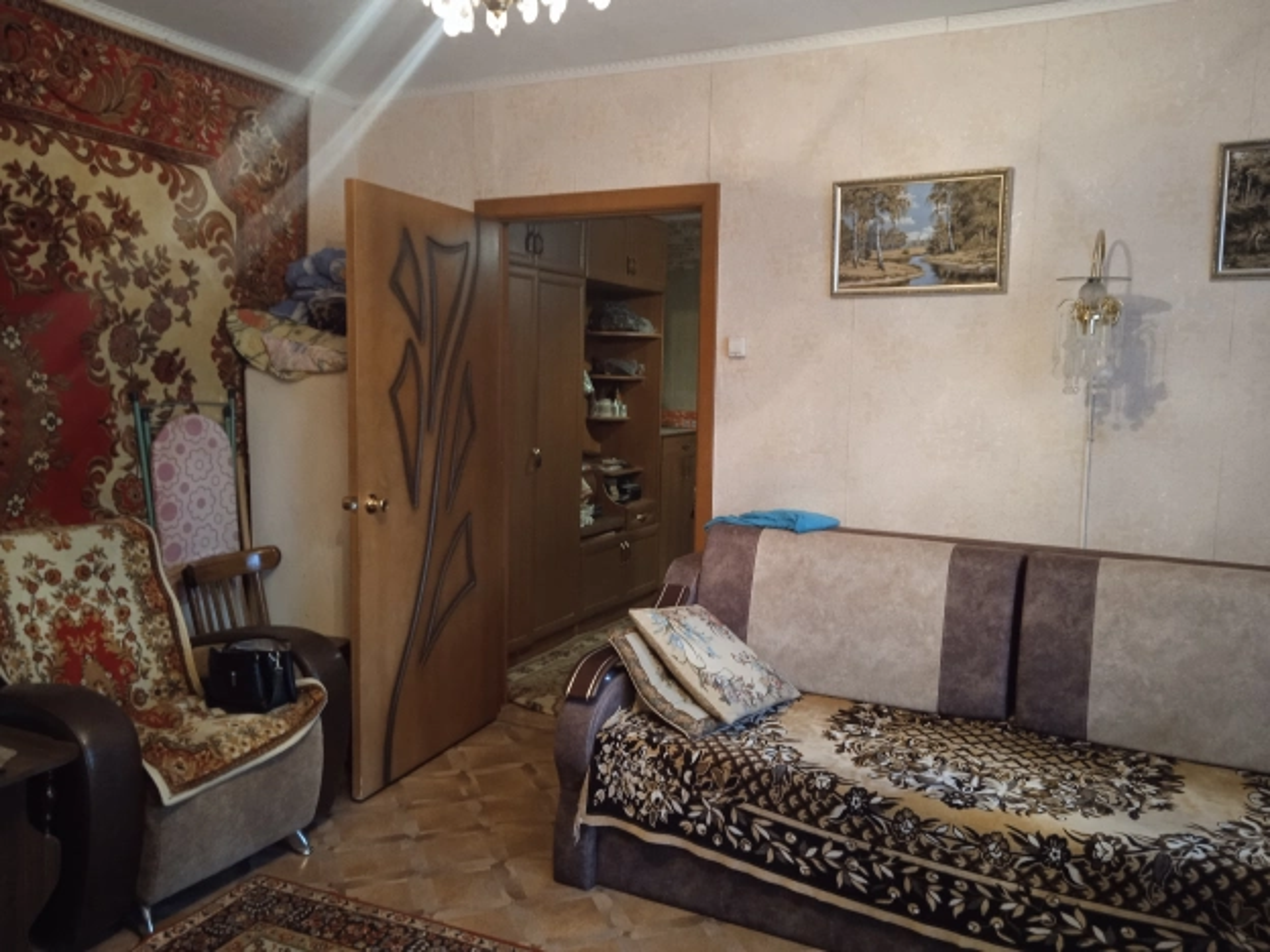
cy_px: 476
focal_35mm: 28
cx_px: 635
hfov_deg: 63.4
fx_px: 1027
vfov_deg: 49.7
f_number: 2.2
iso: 817
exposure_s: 1/25
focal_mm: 3.43
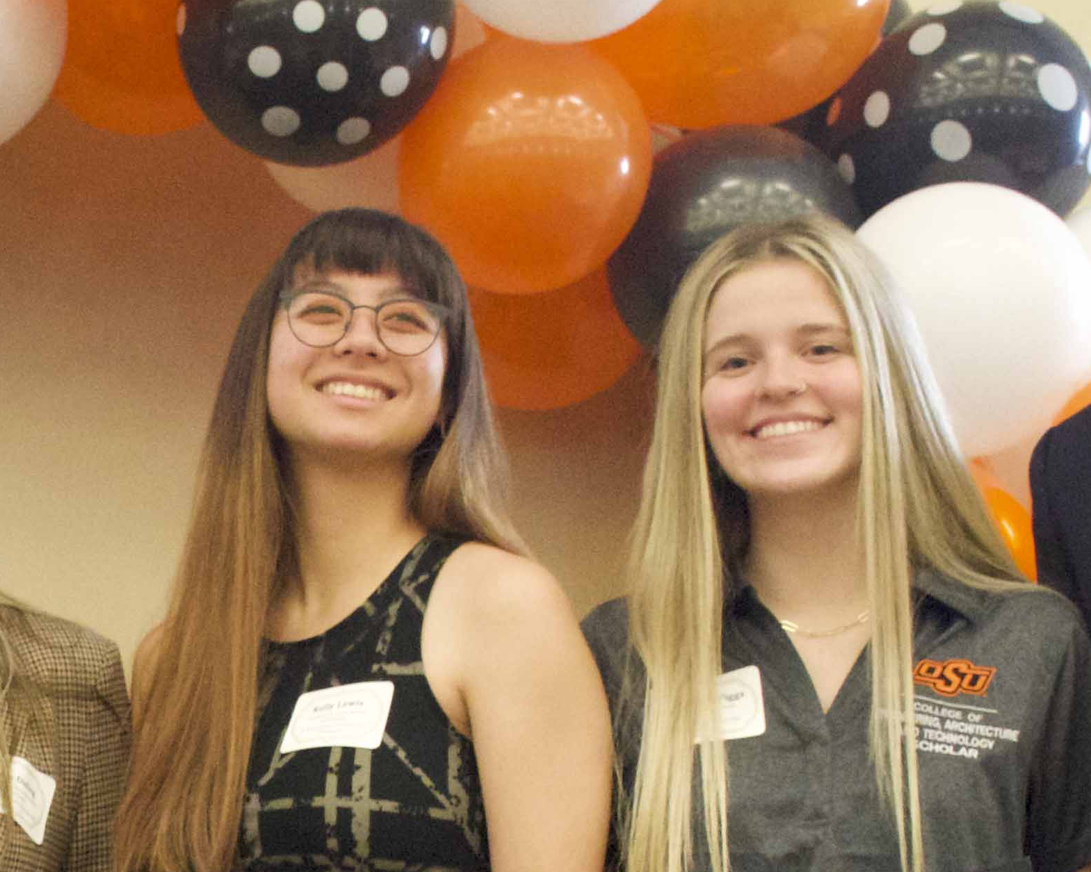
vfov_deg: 10.9
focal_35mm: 140
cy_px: 932
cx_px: -75
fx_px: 4520
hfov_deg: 13.5
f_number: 3.8
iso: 5000
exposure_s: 1/60
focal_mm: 26
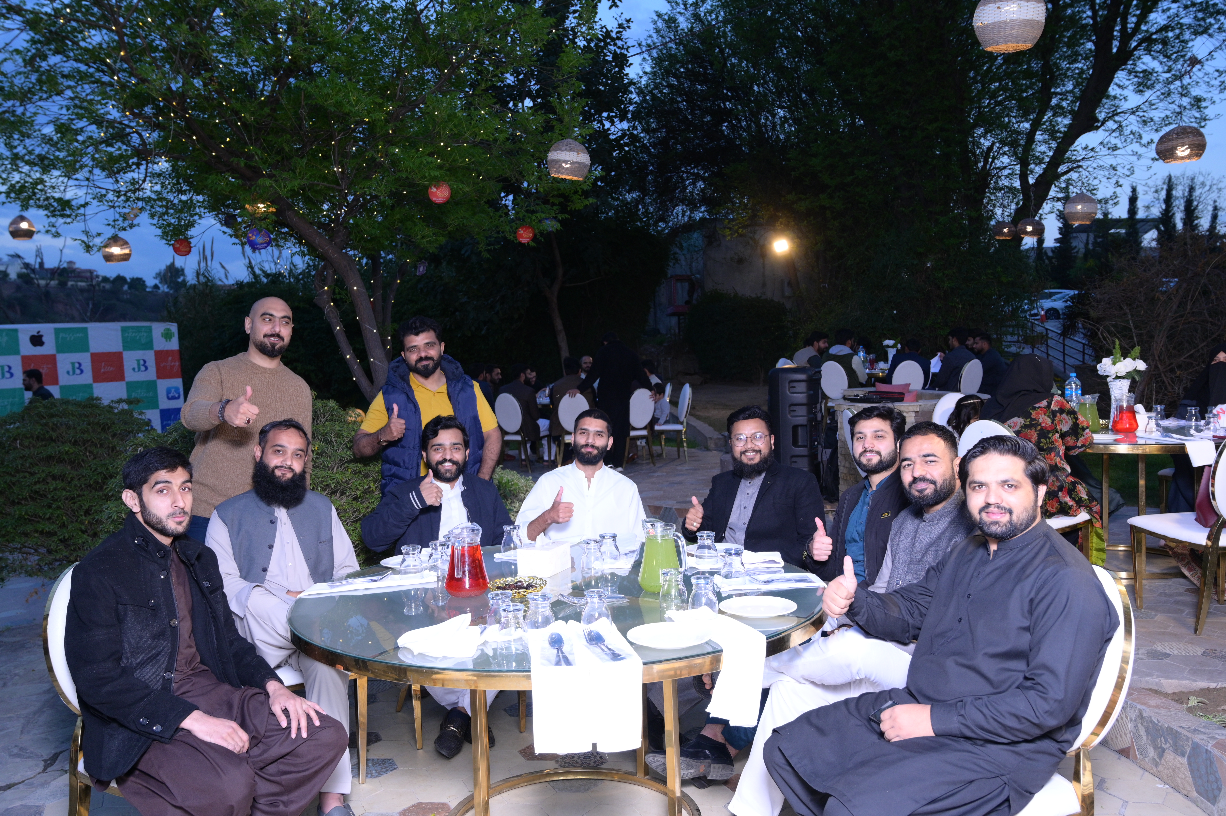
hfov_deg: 62.0
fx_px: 1021
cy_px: 408
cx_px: 613
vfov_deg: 43.6
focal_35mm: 30
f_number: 5.6
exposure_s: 1/200
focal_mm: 30
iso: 1000
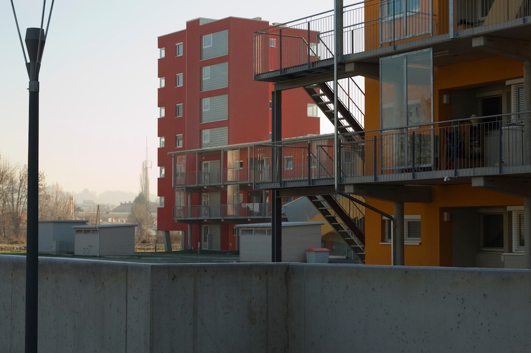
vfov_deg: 18.2
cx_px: 266
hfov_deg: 27.0
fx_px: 1105
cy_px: 176
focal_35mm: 75
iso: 200
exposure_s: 1/160
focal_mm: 50
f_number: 8
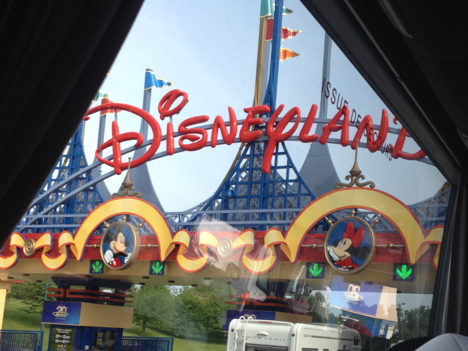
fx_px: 473
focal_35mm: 35
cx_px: 234
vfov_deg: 40.7
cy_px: 176
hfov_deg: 52.6
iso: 80
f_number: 2.4
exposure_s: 1/120
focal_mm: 4.28
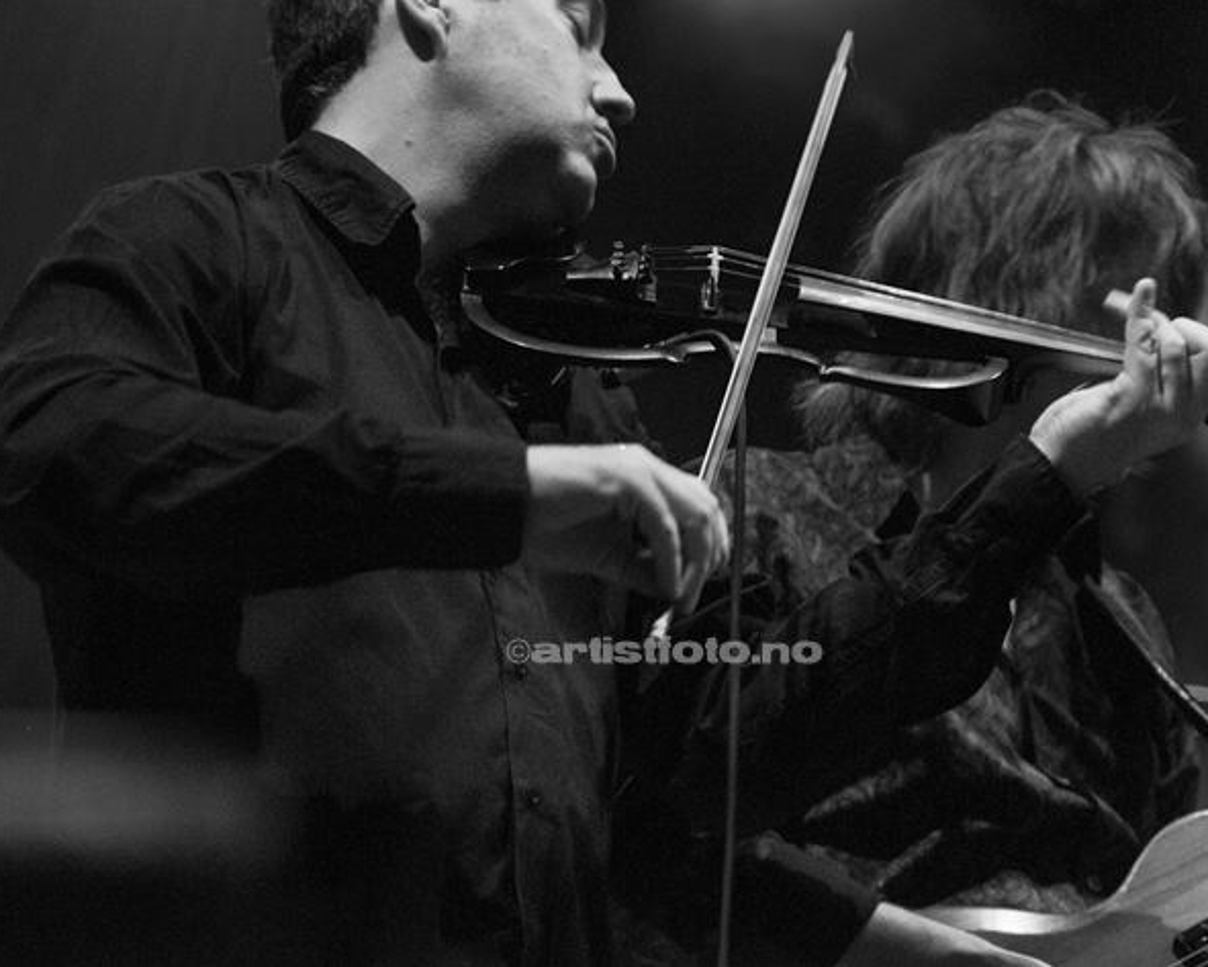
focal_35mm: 137
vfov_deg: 11.3
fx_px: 4899
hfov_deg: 14.0
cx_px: 724
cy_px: 482
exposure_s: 1/125
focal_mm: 80
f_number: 2.8
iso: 2500
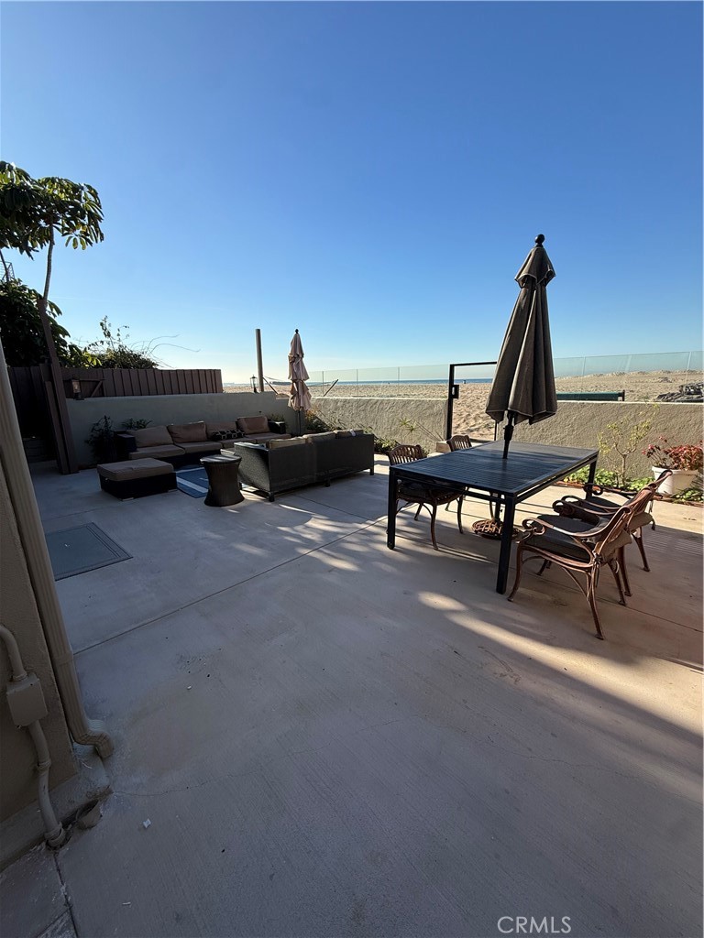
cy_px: 469
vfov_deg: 102.1
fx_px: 380
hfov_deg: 85.7
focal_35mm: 14
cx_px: 352
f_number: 2.2
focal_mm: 2.22
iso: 50
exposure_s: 1/1745
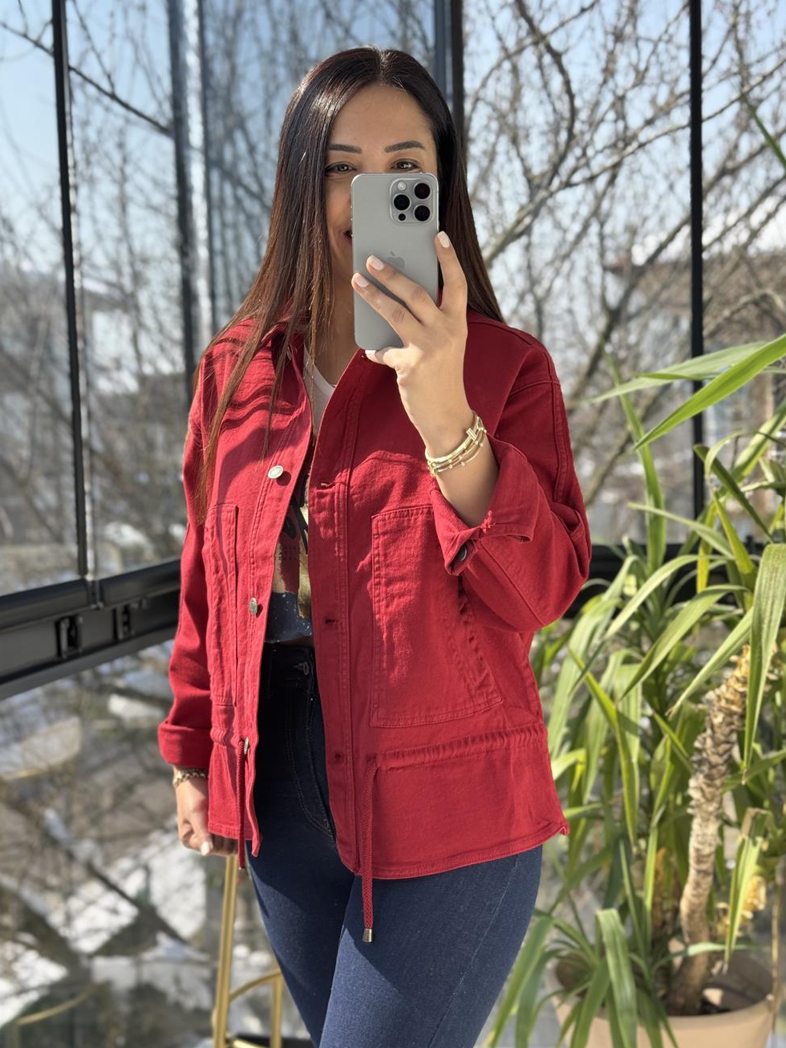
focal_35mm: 49
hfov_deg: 29.7
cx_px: 390
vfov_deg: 38.9
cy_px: 531
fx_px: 1483
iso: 64
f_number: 1.78
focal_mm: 6.76
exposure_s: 1/503
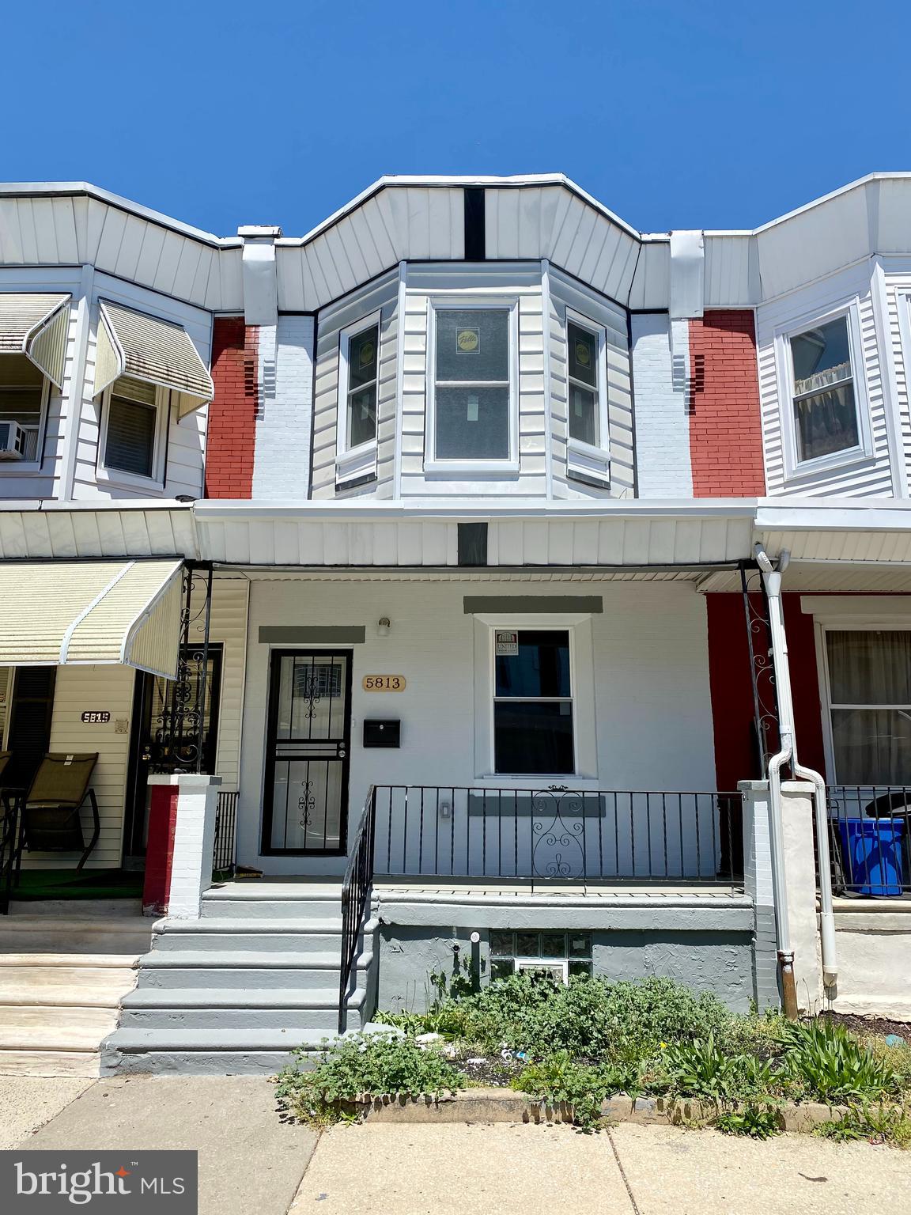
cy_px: 608
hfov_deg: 53.1
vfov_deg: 67.3
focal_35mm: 26
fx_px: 912
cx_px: 456
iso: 32
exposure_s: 1/3205
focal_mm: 4.25
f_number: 1.8
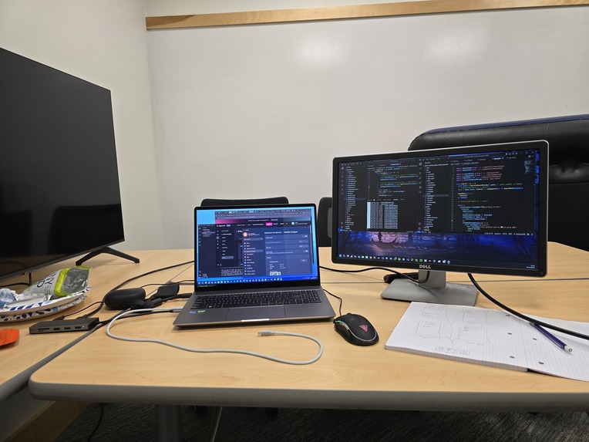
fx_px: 391
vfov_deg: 58.9
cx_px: 294
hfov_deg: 73.9
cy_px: 221
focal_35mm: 23
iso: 50
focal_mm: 6.3
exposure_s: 1/54
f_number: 1.7
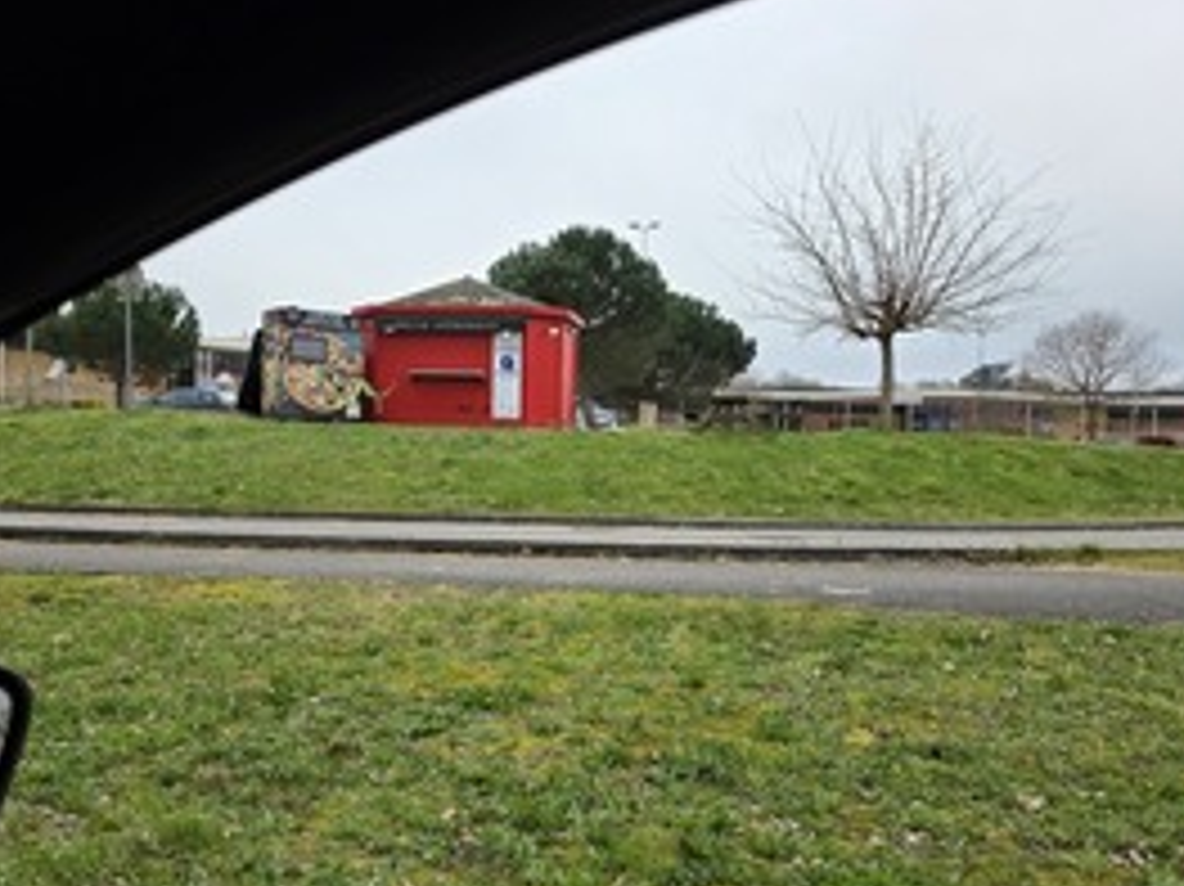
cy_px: 490
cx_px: 538
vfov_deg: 45.3
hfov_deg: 58.3
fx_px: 1060
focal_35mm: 31
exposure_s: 1/3336
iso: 80
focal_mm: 6.3
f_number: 1.7
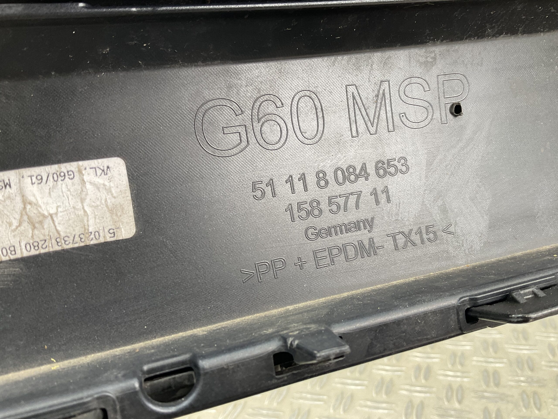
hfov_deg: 61.7
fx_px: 467
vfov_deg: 48.2
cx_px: 279
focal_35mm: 29
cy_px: 210
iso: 40
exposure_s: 1/50
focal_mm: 3
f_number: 1.8
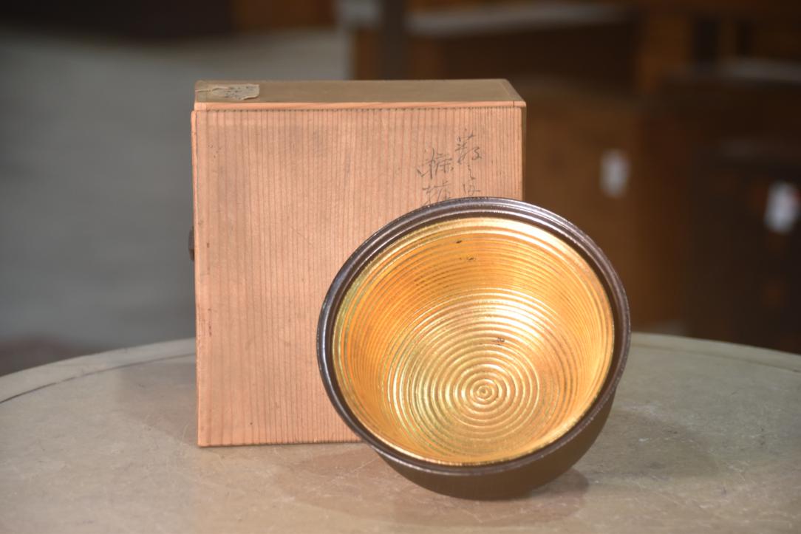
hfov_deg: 15.2
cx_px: 400
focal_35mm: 135
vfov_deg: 10.2
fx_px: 3004
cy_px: 267
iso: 720
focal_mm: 90
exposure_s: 1/60
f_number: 5.6
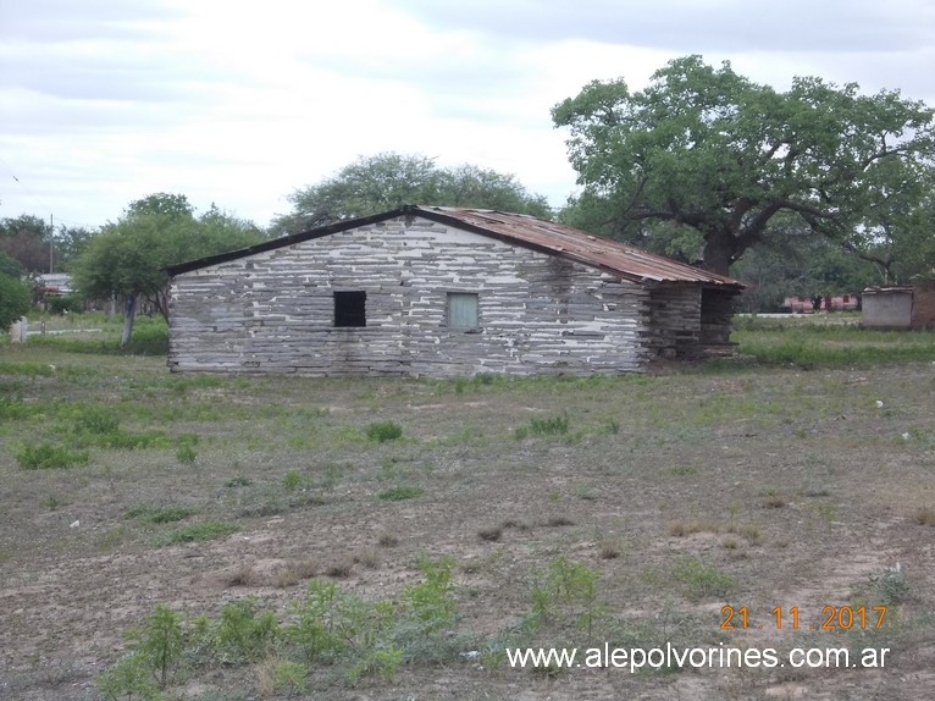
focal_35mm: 113
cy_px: 350
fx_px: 3051
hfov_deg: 17.4
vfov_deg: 13.1
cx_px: 468
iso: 200
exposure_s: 1/320
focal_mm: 16
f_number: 5.8
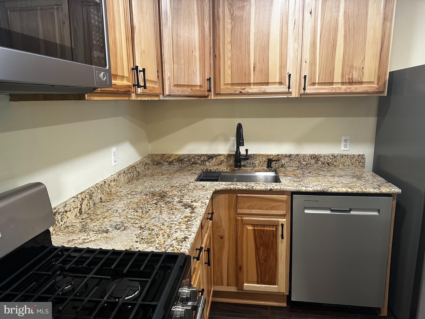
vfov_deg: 56.8
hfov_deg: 71.6
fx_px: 295
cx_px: 212
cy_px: 160
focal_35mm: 24
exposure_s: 1/60
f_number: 1.78
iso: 200
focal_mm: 6.86
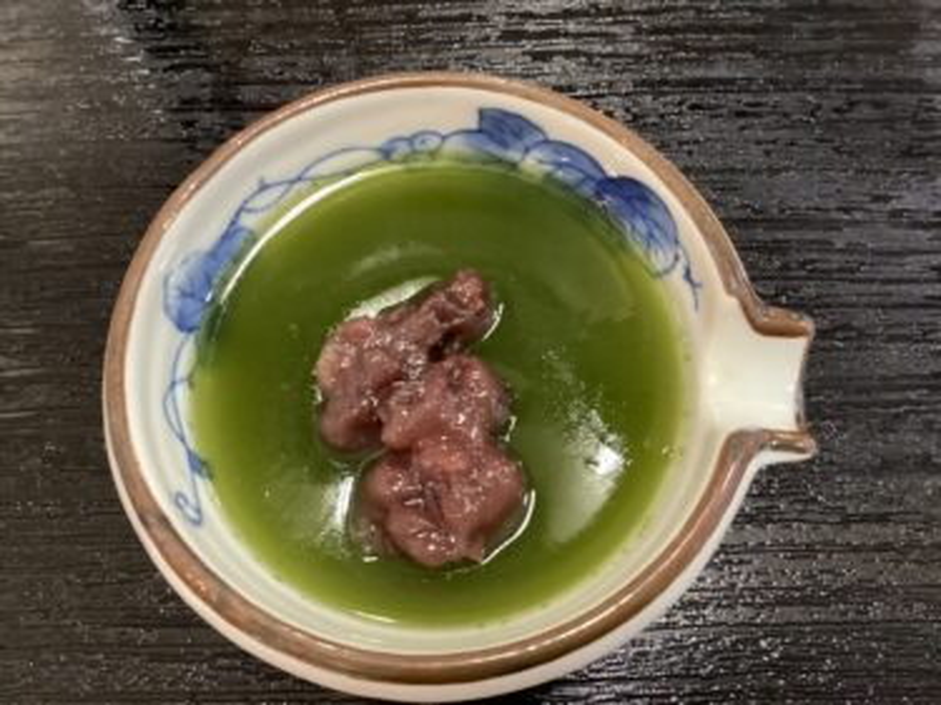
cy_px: 352
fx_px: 842
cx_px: 470
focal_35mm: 31
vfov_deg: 45.4
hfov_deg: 58.4
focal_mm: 3.3
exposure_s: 1/30
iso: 640
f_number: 2.4
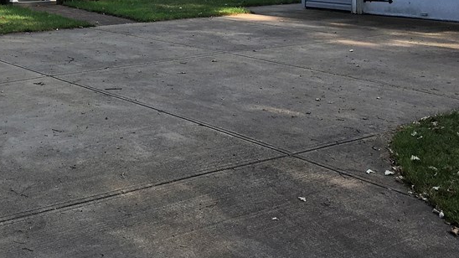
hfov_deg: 33.6
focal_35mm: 59
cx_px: 49
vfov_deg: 19.5
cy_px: -29
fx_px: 718
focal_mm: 4.15
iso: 25
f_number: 2.2
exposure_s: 1/298
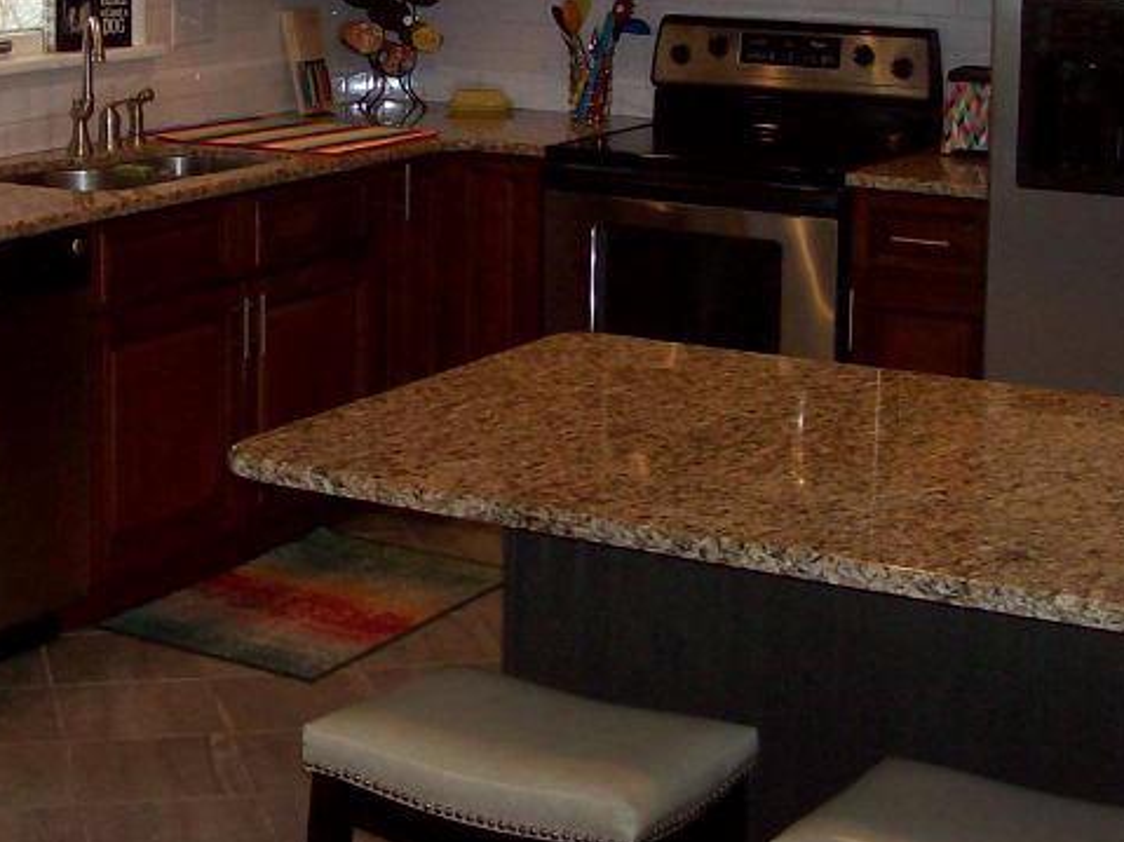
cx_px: 387
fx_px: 2500
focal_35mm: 77
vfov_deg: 18.8
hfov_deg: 25.2
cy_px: 108
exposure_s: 1/64
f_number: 2.7
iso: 80
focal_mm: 6
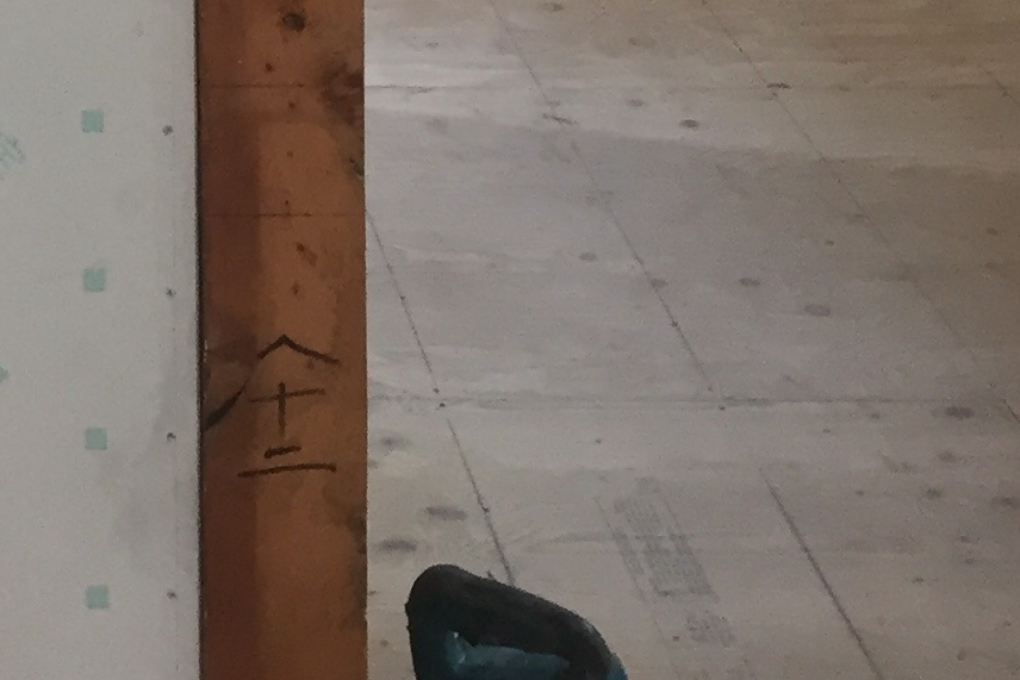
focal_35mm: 115
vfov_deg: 10.5
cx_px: -244
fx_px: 3259
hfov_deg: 16.9
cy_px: -886
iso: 80
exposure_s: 1/30
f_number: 2.2
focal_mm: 4.15
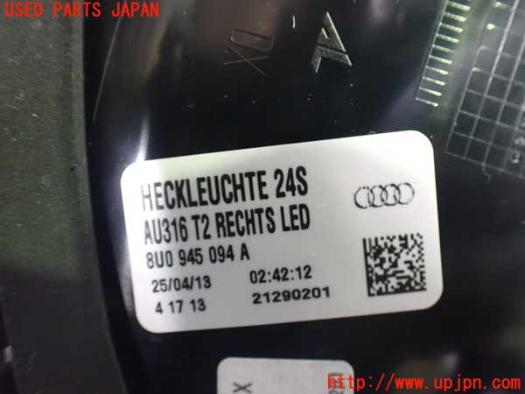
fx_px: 455
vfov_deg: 46.8
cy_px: 197
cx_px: 262
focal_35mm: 30
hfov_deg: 60.0
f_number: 2.3
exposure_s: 1/30
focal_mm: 5.4
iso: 1600
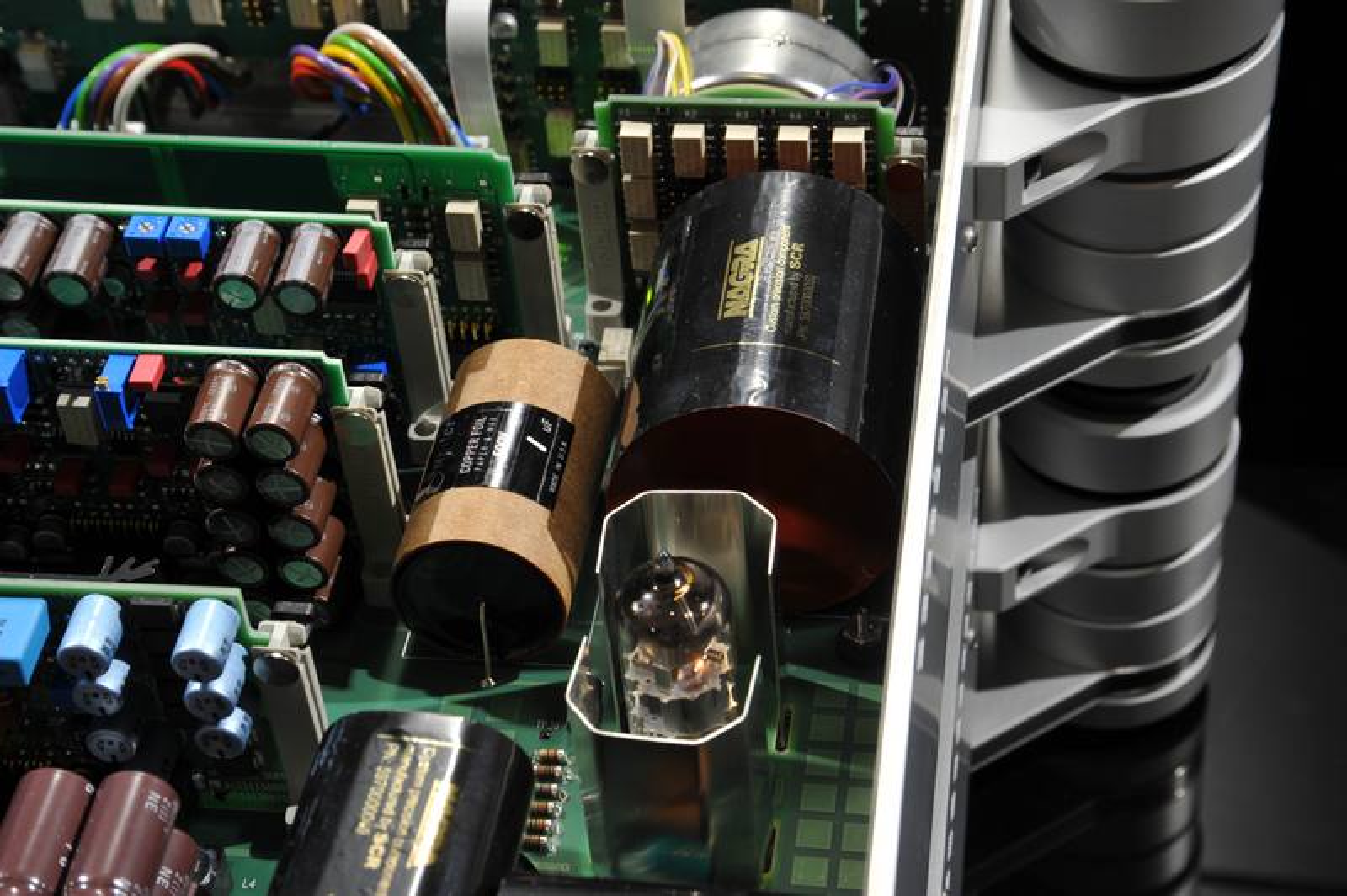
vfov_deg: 16.0
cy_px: 448
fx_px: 3178
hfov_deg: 23.9
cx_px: 674
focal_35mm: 85
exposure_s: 2
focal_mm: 85
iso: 400
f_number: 16
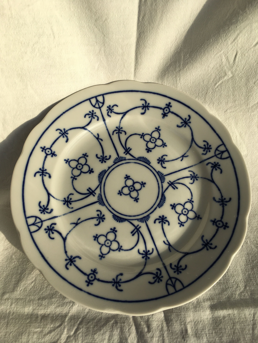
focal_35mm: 29
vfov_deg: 61.7
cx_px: 129
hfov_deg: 48.2
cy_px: 172
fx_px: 288
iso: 25
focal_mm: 4.15
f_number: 2.2
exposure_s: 1/601
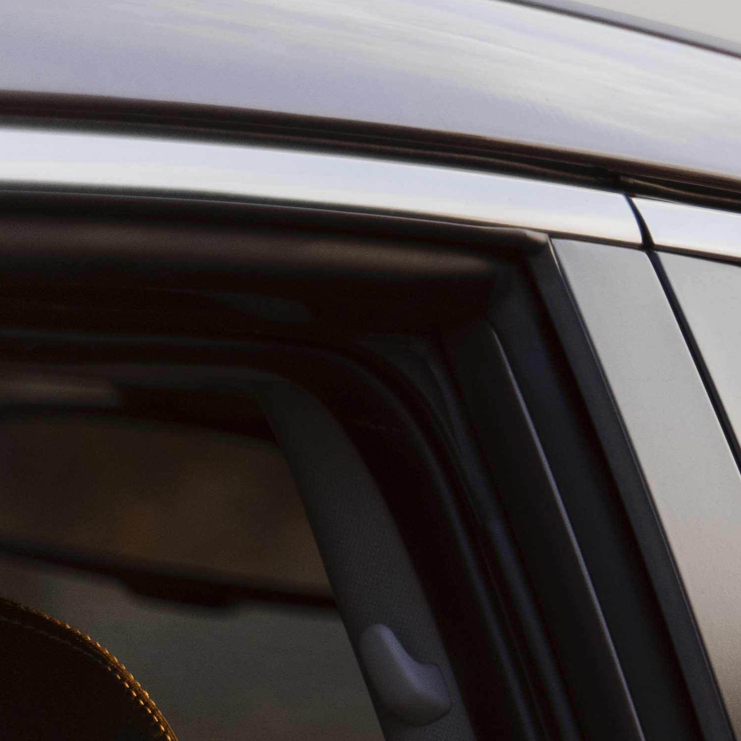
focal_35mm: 324
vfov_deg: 5.4
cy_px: 604
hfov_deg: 5.2
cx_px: 1904
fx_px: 7847
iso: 250
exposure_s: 1/500
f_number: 2.8
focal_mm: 71
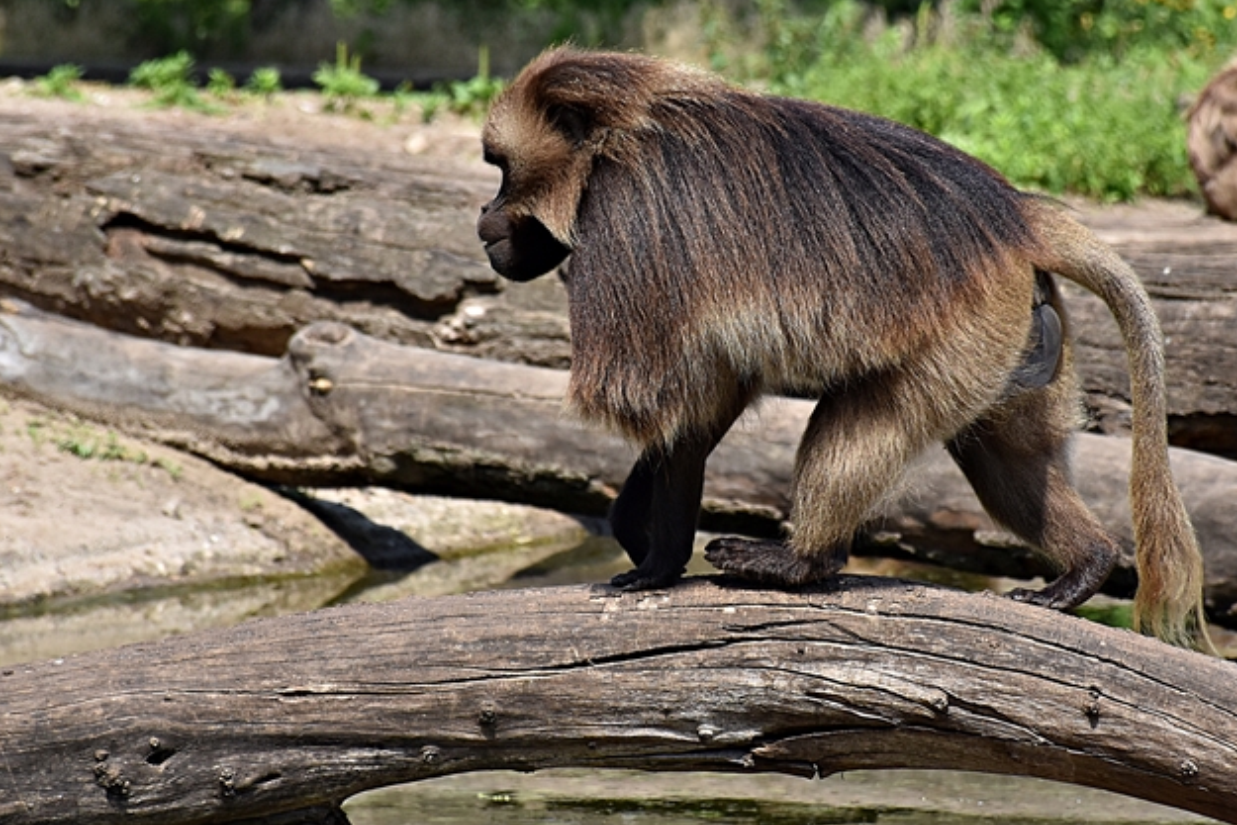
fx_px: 11822
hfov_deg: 6.0
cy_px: 337
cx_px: 693
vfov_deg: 4.0
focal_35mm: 344
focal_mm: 140
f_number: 5.6
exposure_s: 1/1250
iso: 400
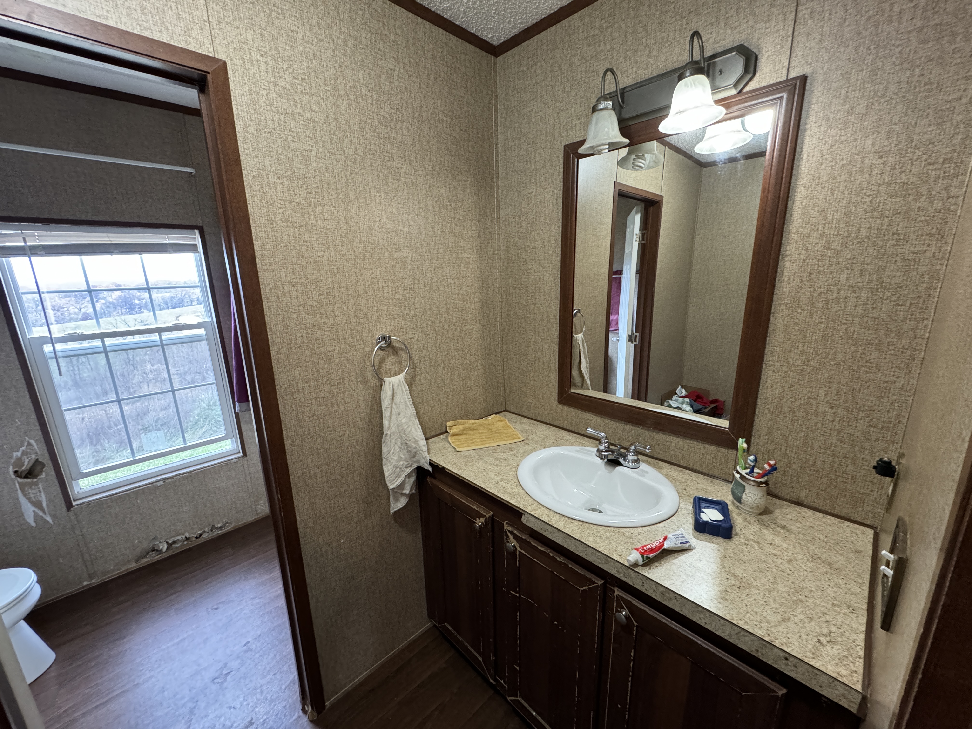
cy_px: 364
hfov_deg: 102.1
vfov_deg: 85.7
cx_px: 486
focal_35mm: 14
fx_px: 393
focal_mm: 2.22
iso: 640
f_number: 2.2
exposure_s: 1/60
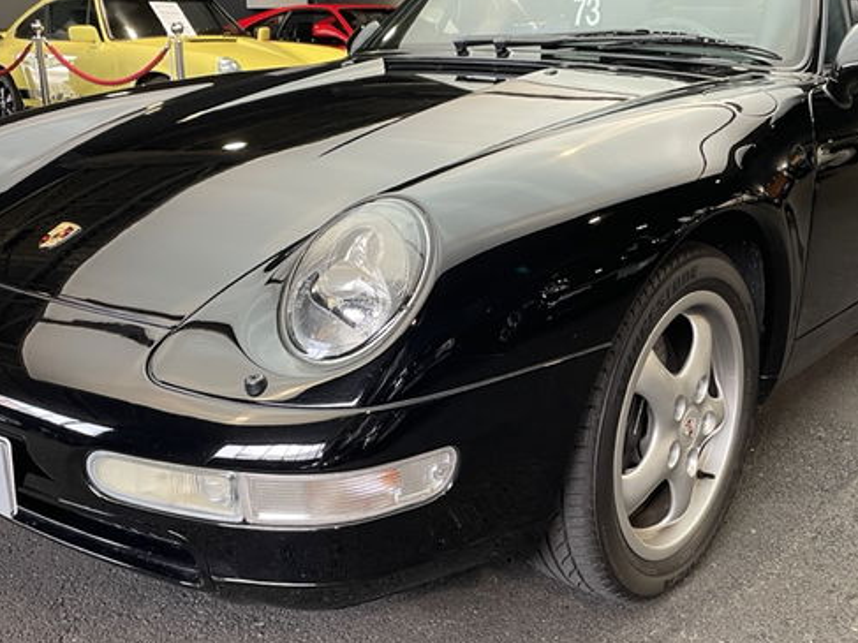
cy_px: 282
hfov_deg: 45.8
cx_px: 447
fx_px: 1016
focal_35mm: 41
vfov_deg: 35.1
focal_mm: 4.2
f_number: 1.6
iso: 100
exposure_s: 1/50
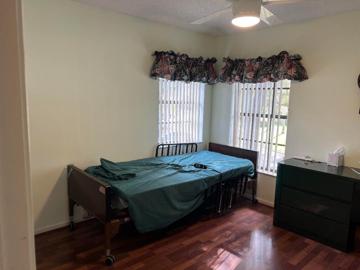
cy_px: 135
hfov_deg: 67.3
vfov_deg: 53.1
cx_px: 180
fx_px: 270
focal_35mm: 26
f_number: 1.5
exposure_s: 1/60
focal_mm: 5.7
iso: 64
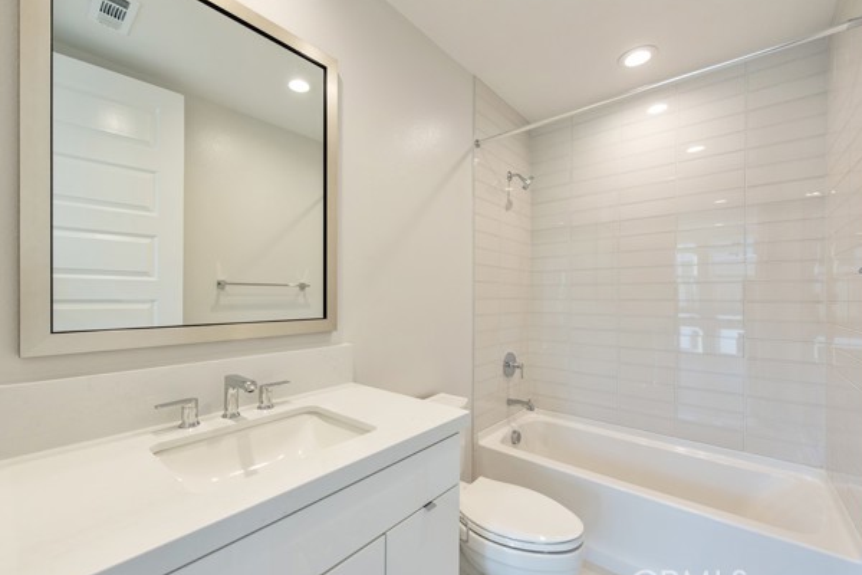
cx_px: 414
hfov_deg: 96.7
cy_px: 297
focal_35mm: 16
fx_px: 383
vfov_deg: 73.7
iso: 400
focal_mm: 15
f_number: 5
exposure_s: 1/100
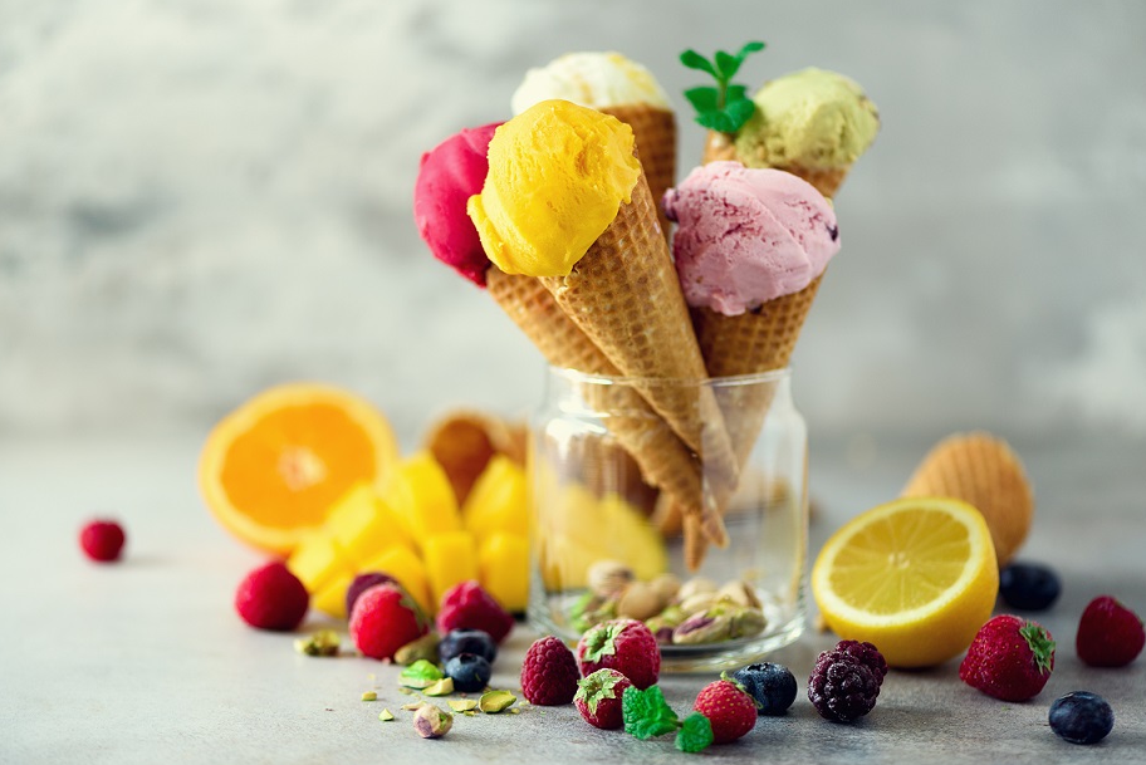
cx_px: 582
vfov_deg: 12.4
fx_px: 3535
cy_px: 399
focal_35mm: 111
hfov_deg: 18.4
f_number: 3.2
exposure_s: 1/250
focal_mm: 105
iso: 250
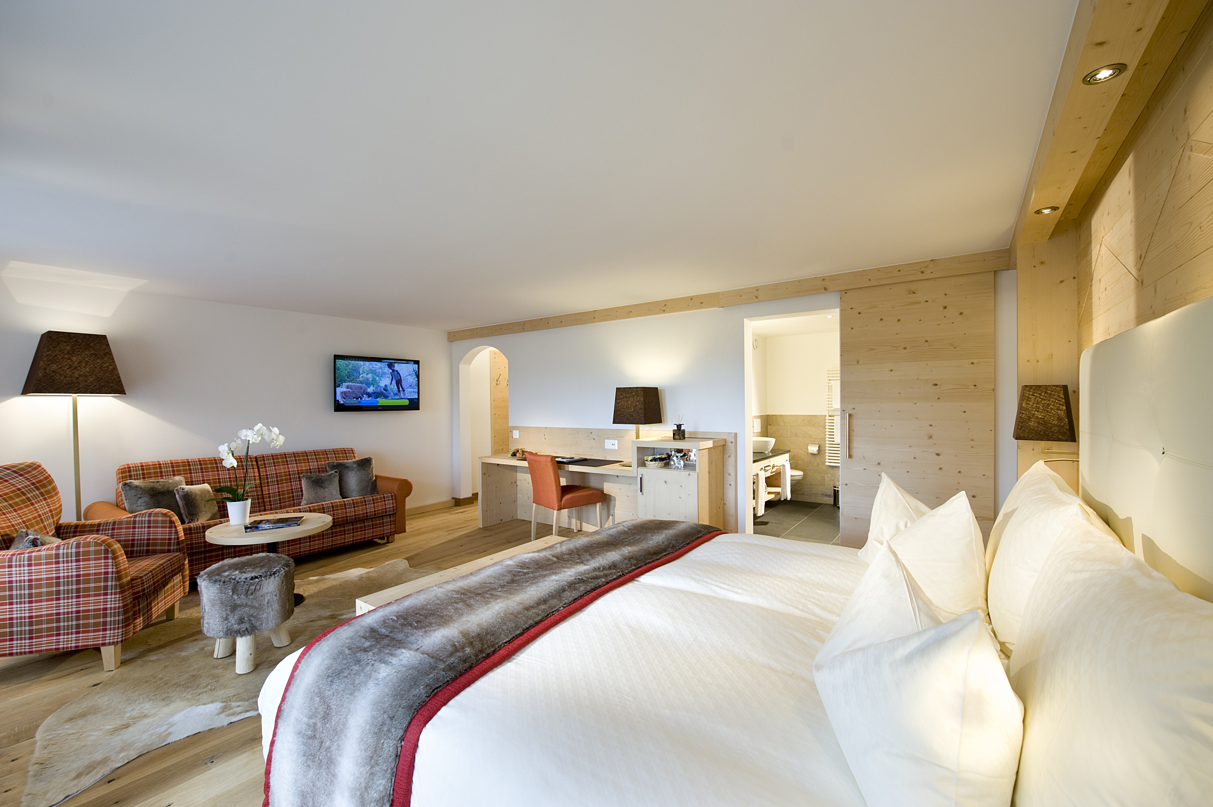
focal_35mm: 15
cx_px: 606
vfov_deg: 77.3
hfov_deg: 100.4
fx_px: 505
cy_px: 404
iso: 400
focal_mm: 15
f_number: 7.1
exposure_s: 1/25
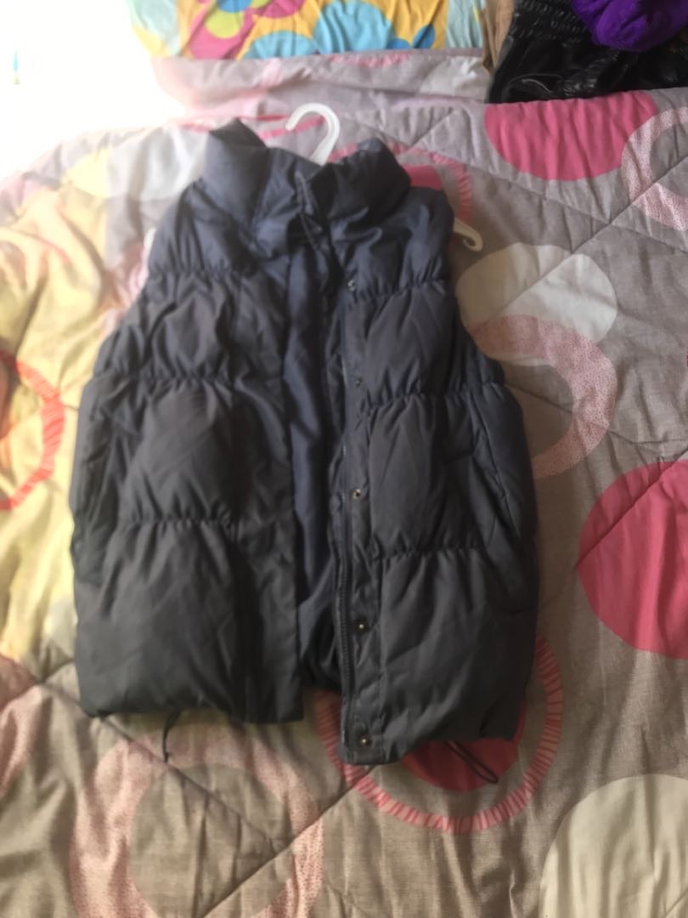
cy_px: 459
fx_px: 742
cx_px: 344
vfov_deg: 63.4
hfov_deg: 49.7
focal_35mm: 28
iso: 40
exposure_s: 1/100
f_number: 1.8
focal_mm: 3.99
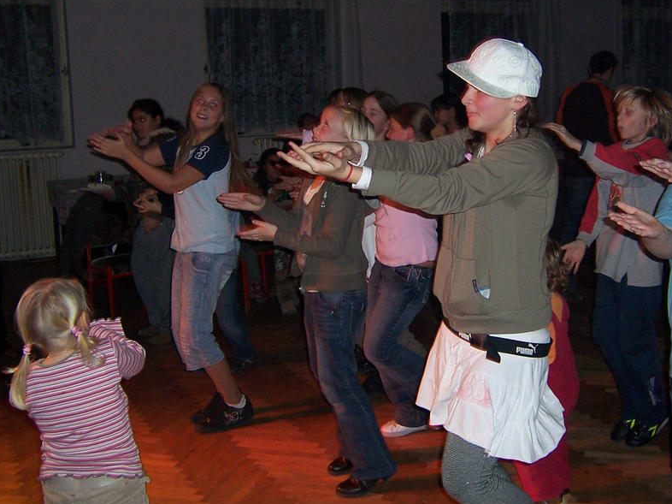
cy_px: 200
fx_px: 835
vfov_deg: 33.5
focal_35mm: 43
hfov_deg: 43.7
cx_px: 402
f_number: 2.8
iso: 140
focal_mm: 5.5
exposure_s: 1/60
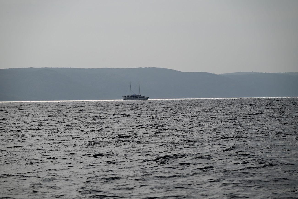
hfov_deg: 12.1
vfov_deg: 8.1
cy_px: 100
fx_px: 1407
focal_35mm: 170
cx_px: 149
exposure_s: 1/1250
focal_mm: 170
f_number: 6.3
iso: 100
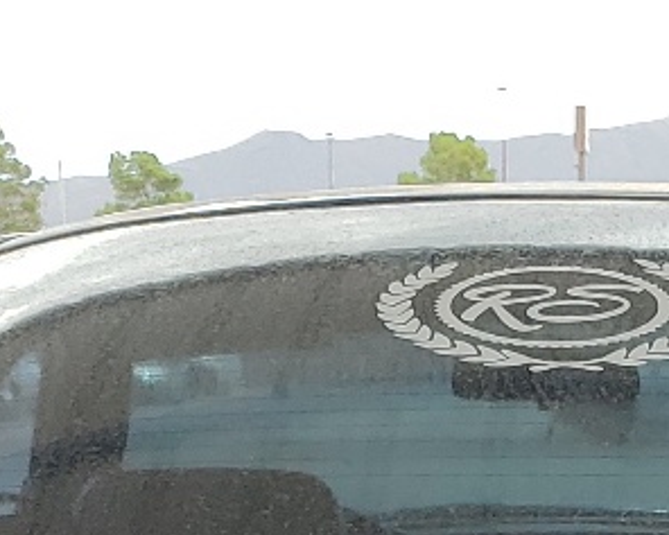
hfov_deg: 13.9
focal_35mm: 137
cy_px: 1135
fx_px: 2713
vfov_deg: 10.2
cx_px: 574
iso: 50
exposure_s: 1/909
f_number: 1.5
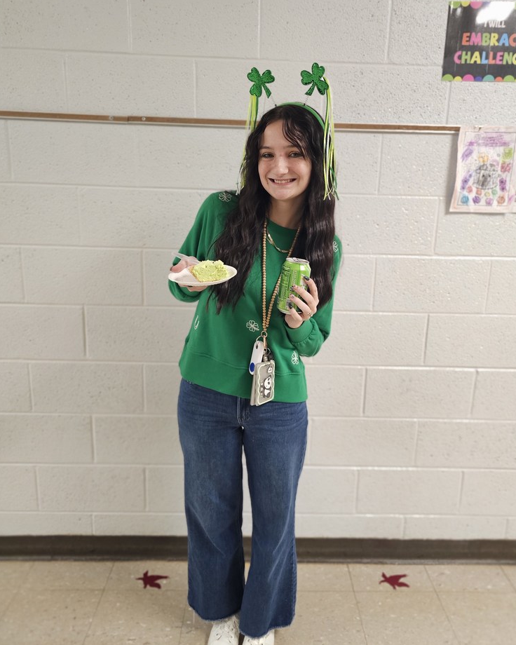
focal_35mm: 25
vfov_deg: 68.1
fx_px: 477
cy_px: 306
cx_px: 266
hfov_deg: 56.8
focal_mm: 6.3
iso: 640
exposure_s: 1/40
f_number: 1.7
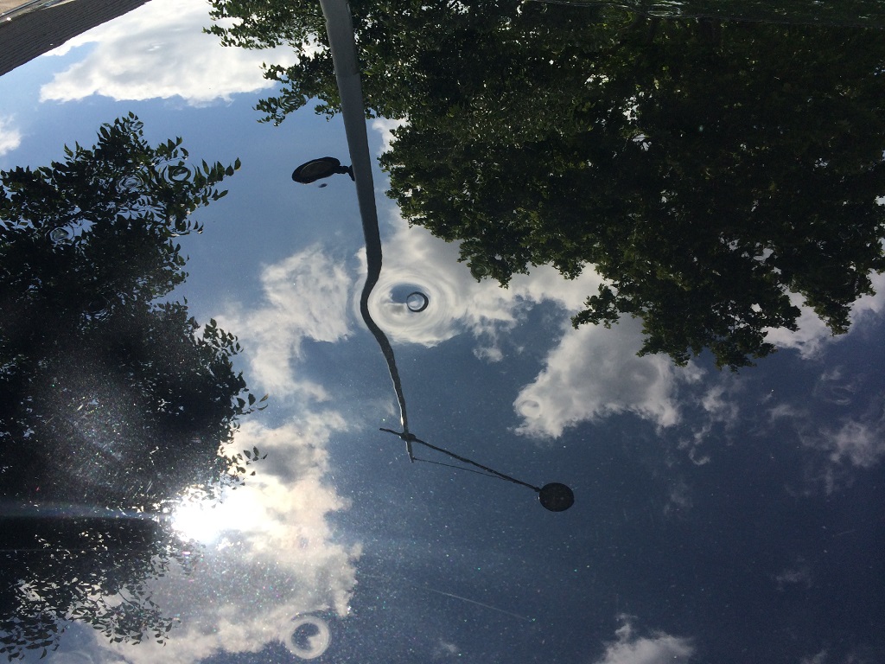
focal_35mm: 30
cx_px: 442
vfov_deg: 46.8
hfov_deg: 60.0
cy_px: 332
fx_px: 767
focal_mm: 4.12
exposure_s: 1/977
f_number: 2.2
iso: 32
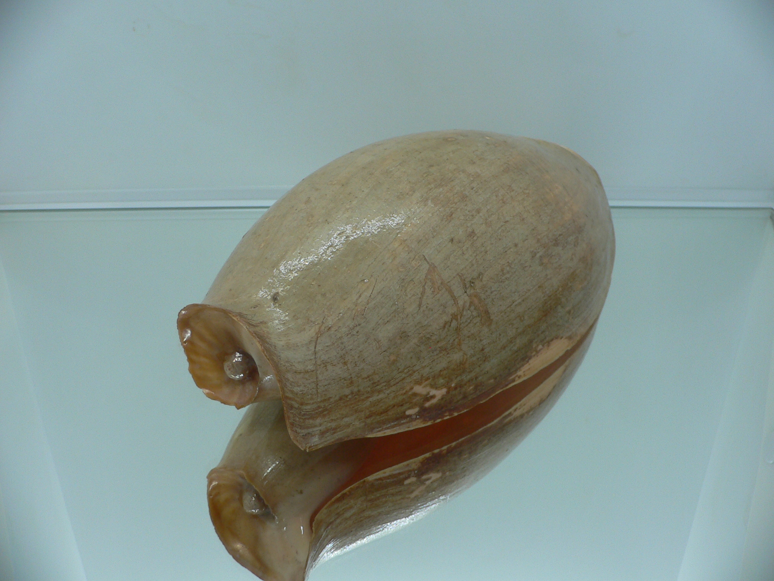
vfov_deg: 40.7
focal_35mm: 35
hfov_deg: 52.6
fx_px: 783
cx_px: 387
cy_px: 290
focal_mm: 4.6
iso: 80
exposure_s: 1/60
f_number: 2.8
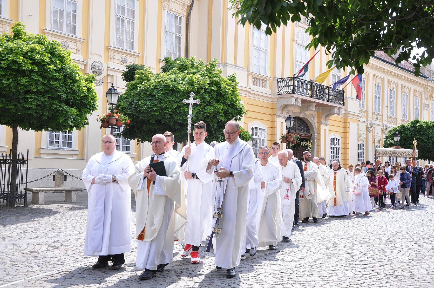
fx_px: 542
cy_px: 144
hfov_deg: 43.6
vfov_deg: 29.8
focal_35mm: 45
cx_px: 217
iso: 800
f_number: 5.6
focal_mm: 30
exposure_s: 1/1250
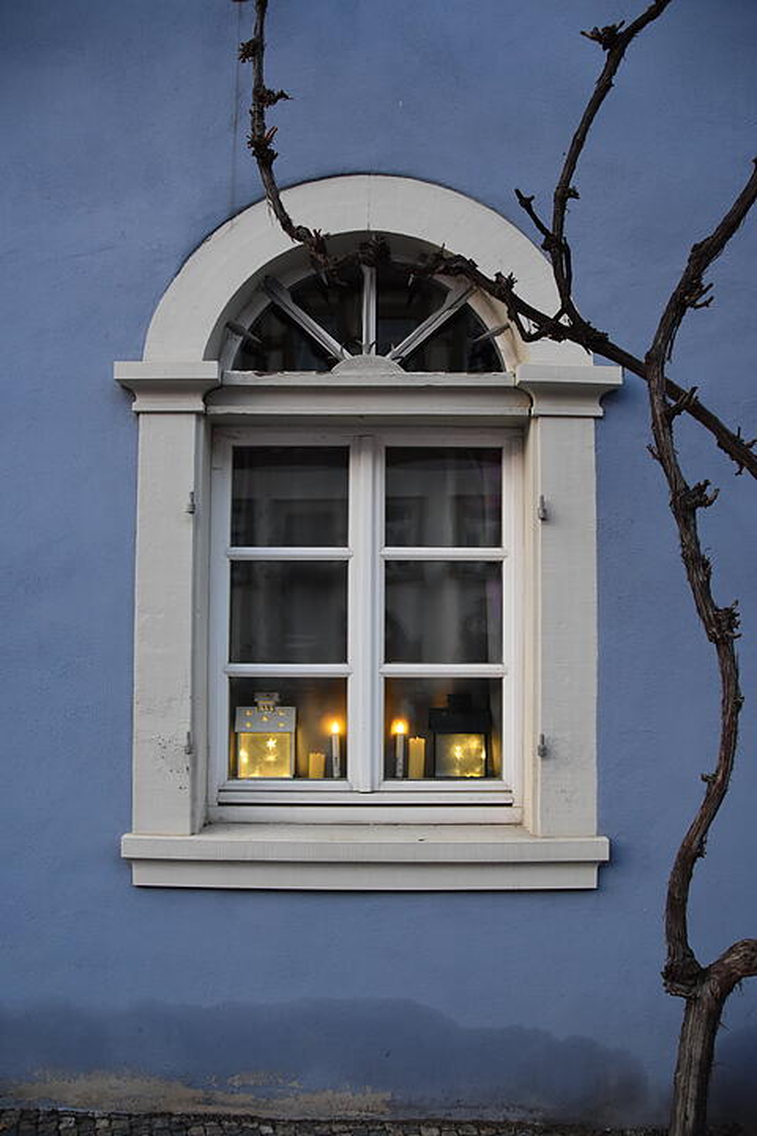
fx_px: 852
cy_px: 568
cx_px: 378
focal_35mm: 27
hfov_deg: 47.9
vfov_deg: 67.4
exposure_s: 1/60
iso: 1100
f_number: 4
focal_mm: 18
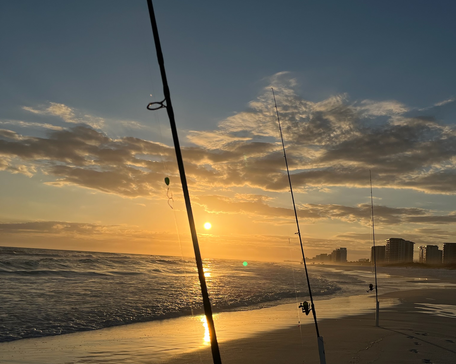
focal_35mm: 34
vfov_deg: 42.8
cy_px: 242
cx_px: 227
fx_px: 459
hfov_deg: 52.8
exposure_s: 1/17241
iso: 40
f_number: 1.6
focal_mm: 5.1
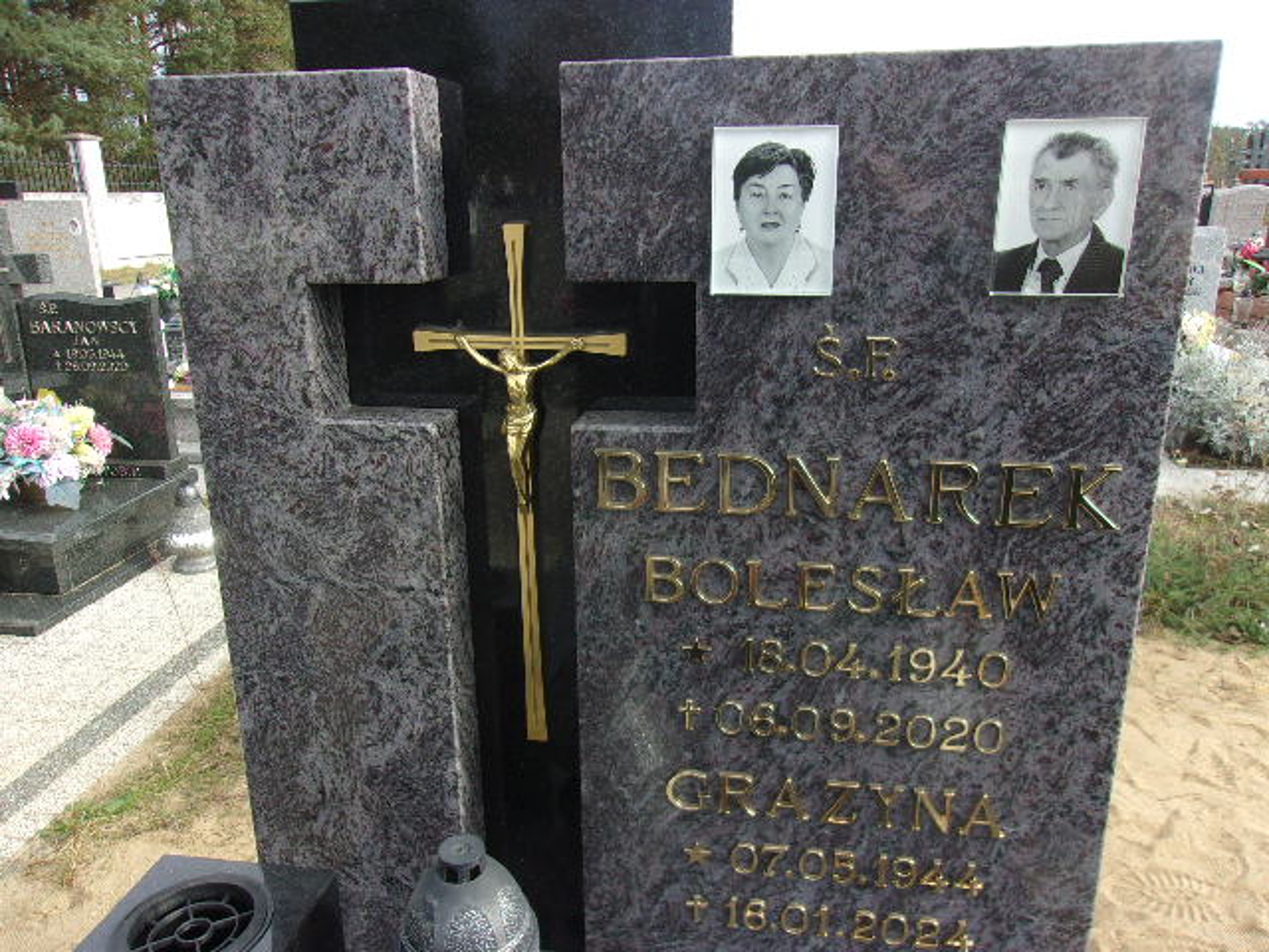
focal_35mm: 27
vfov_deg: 51.4
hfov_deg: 65.3
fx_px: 990
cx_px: 634
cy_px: 476
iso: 80
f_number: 3
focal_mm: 4.9
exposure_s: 1/280
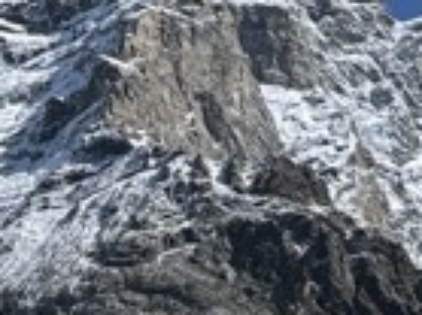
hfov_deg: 10.9
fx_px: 2156
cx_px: -152
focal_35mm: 177
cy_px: 61
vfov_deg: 8.4
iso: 80
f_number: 1.78
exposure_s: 1/6711
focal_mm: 6.76
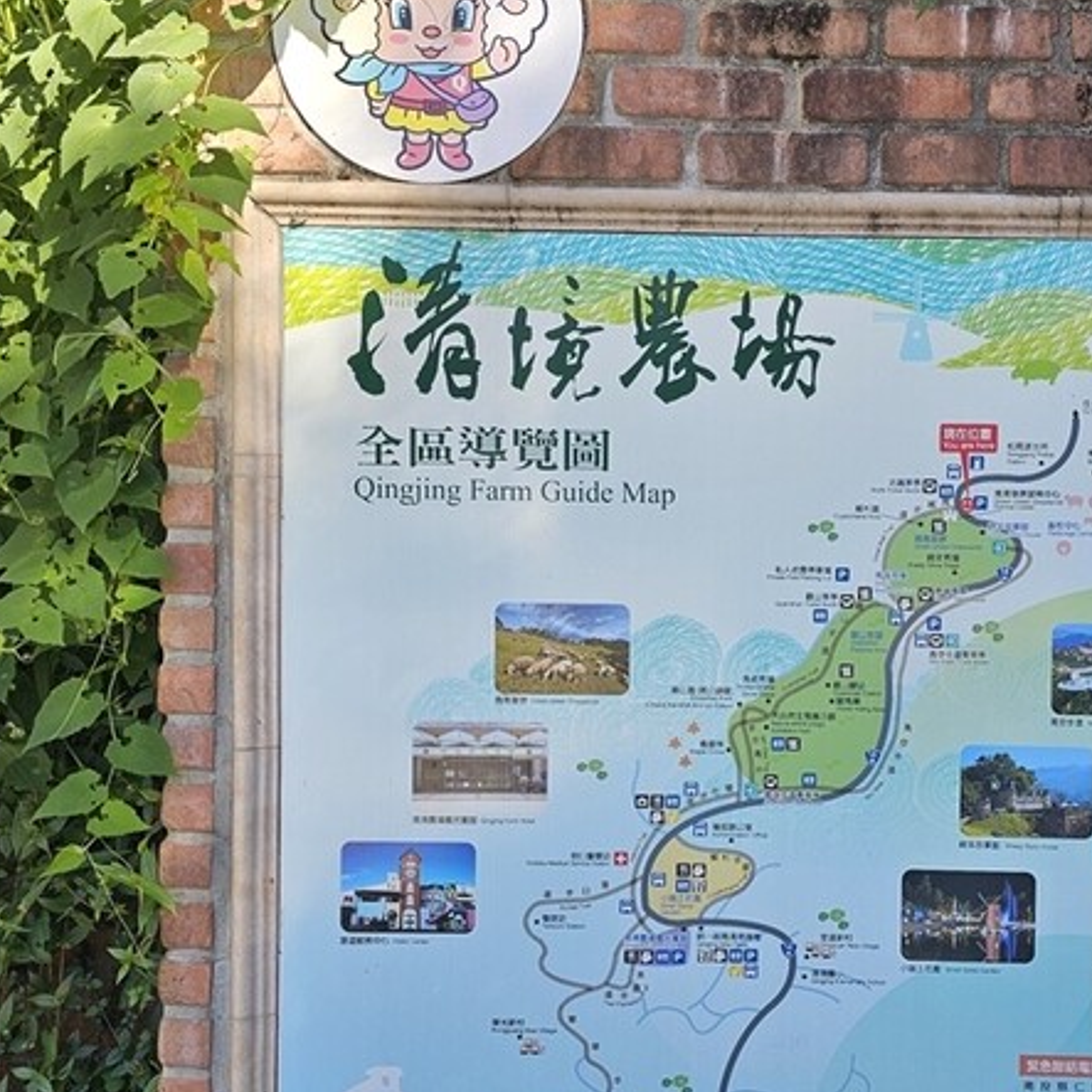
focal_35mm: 39
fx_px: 1392
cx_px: 779
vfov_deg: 42.8
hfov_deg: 41.9
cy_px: 576
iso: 20
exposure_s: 1/180
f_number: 1.7
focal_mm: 6.3
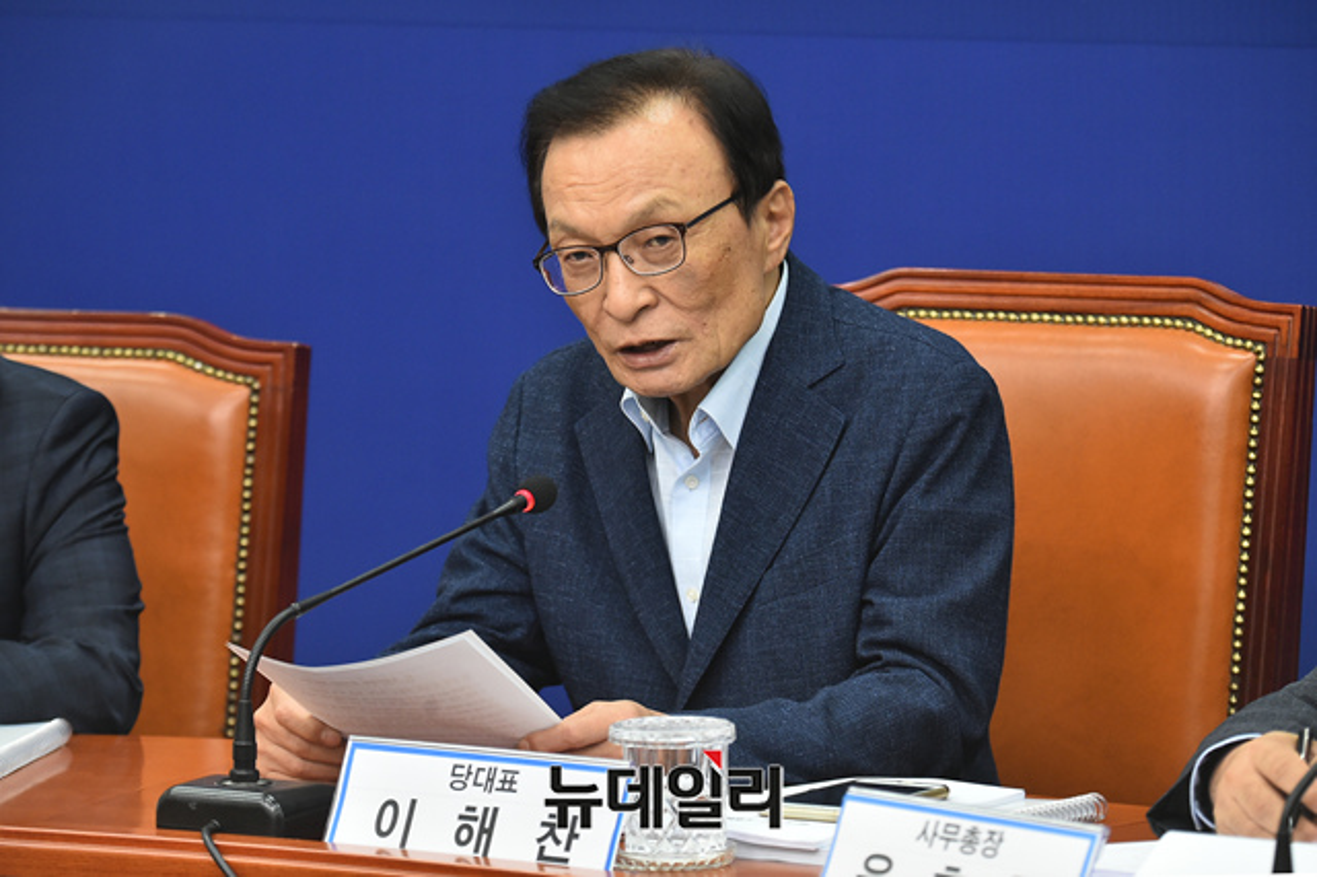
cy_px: 438
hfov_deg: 9.8
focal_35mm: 210
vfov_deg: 6.5
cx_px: 658
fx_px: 7678
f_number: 5.6
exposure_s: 1/250
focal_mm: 210
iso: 3200
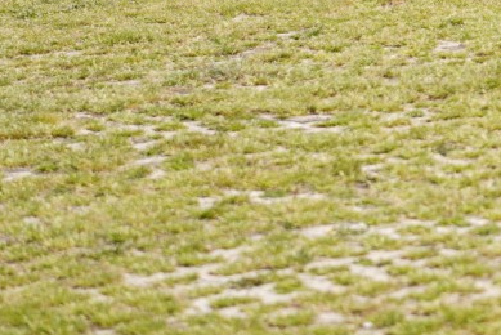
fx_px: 2897
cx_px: 867
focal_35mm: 208
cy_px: -247
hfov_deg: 9.5
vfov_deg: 6.5
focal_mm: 50
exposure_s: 1/1600
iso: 50
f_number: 1.8
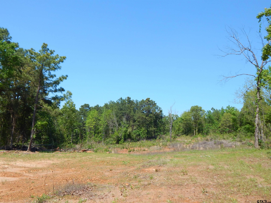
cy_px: 102
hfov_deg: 58.4
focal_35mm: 31
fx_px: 243
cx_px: 136
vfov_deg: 45.4
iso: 125
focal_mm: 5.6
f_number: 3.2
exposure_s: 1/1250
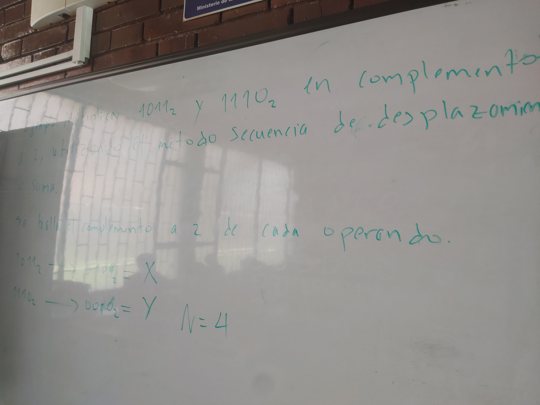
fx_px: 406
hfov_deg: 67.3
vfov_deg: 53.1
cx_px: 270
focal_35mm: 26
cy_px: 202
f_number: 1.7
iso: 200
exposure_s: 1/60
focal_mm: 3.92
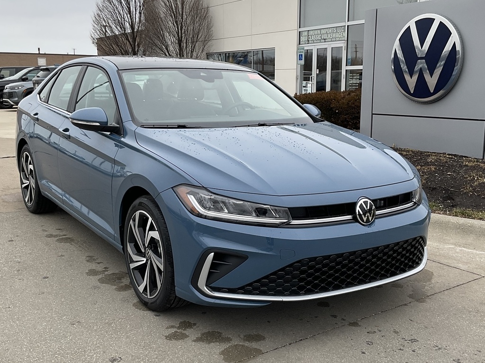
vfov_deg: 48.2
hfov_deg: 61.7
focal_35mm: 29
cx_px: 242
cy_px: 182
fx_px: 406
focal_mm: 3
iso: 16
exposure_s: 1/241
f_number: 1.8
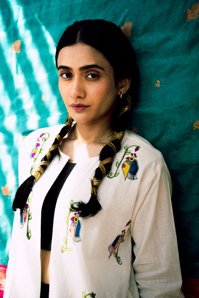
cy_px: 149
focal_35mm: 75
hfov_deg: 18.2
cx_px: 100
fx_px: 622
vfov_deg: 27.0
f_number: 3.5
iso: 160
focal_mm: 75
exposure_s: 1/400
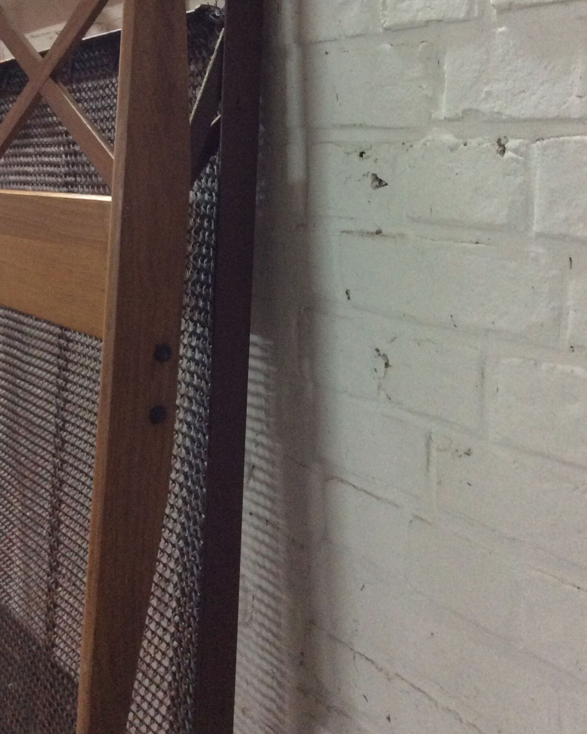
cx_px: 217
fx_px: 955
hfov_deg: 34.0
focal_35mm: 44
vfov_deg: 41.7
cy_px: 271
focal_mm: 3.3
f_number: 2.4
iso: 200
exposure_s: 1/25
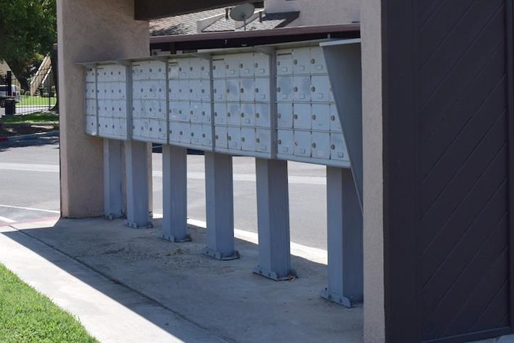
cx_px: 70
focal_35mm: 63
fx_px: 899
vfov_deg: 21.4
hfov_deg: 30.7
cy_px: 102
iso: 200
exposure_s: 1/320
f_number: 9
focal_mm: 20
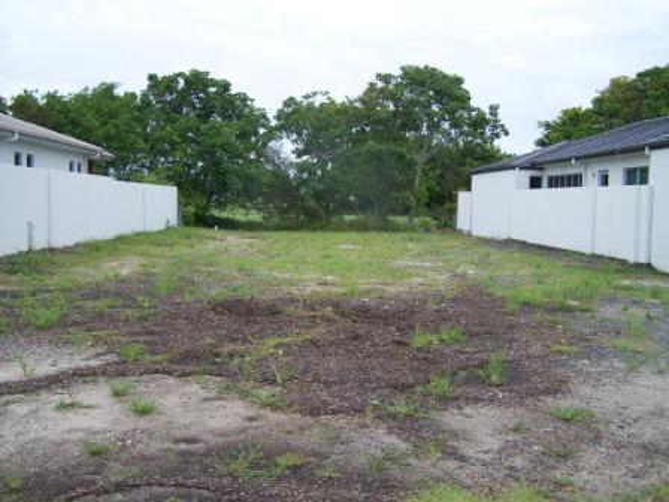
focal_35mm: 38
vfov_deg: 37.7
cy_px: 251
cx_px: 334
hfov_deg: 49.0
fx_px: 734
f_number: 2.8
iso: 80
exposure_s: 1/400
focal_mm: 6.3
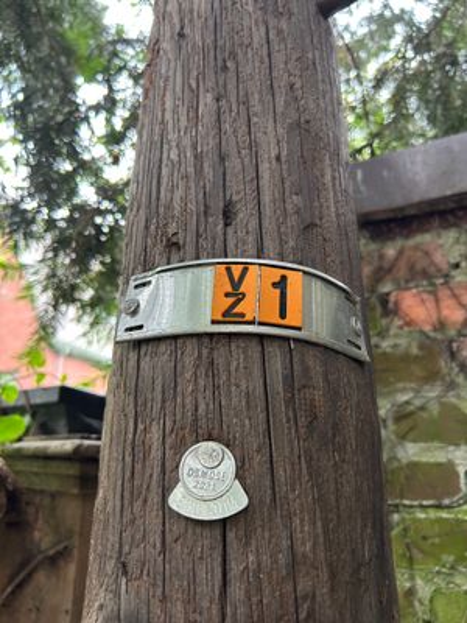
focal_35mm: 26
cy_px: 312
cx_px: 234
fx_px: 468
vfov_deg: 67.3
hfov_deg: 53.1
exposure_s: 1/60
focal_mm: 5.7
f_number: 1.5
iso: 200
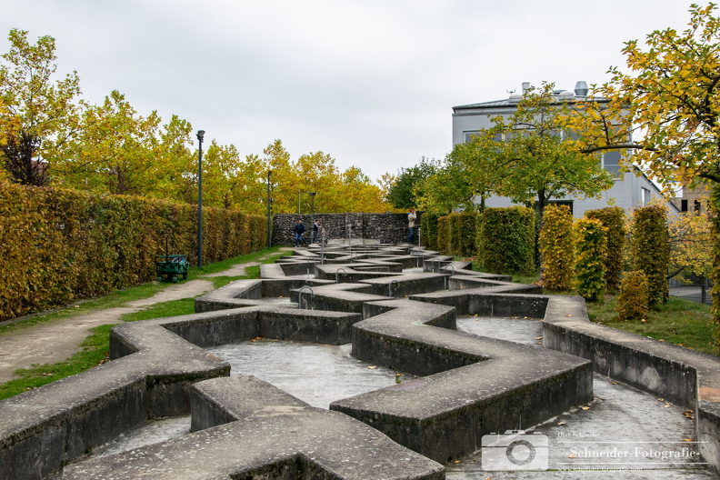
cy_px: 240
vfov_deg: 34.2
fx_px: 780
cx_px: 360
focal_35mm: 39
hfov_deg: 49.6
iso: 400
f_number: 10
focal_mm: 26
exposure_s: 1/200
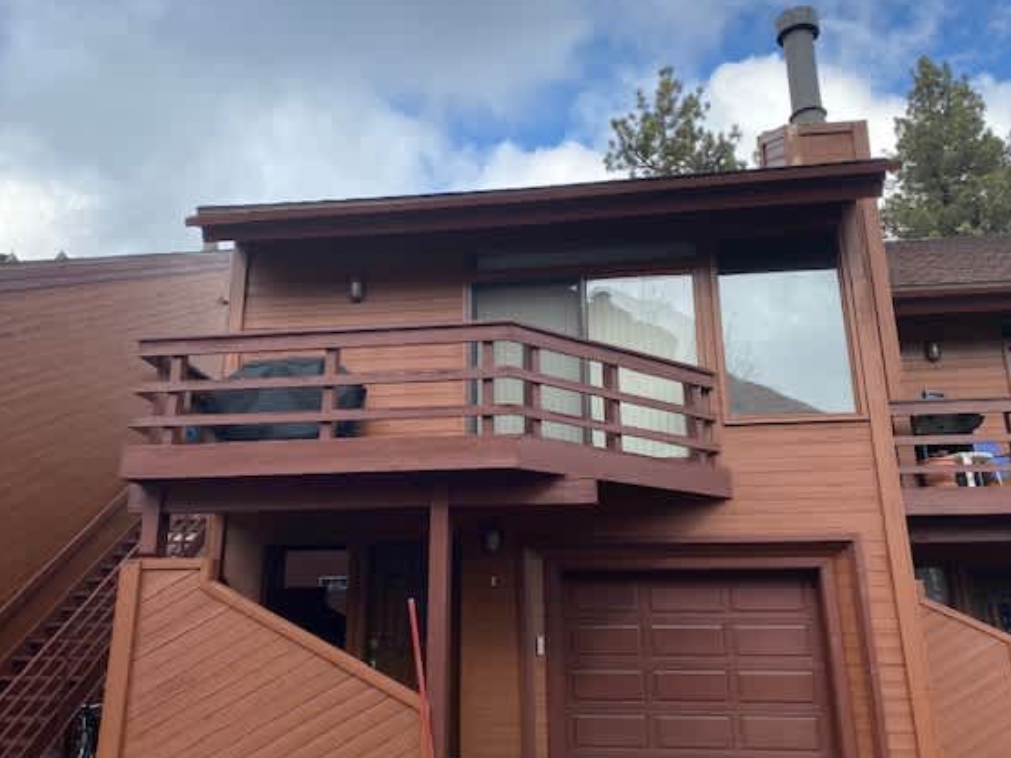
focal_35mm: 30
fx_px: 876
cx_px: 463
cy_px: 370
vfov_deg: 46.8
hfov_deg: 59.9
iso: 32
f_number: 1.8
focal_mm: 4.2
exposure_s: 1/1063
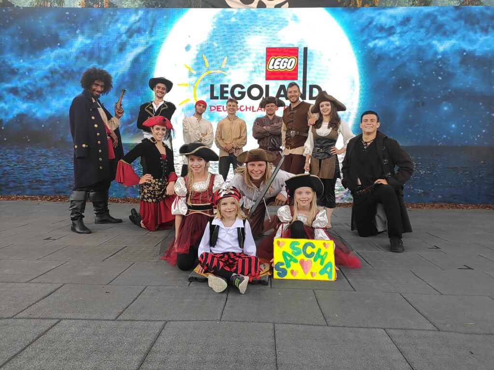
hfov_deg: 69.4
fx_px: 357
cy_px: 185
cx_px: 247
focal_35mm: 25
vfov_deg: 54.9
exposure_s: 1/100
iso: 112
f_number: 1.79
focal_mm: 4.74
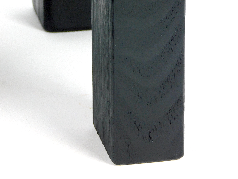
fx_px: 1588
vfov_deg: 6.4
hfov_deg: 8.6
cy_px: 85
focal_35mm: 231
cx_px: 126
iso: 125
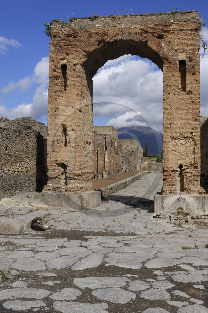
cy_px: 156
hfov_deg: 31.8
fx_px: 365
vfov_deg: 46.5
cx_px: 104
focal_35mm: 42
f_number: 16
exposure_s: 1/100
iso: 100
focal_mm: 28
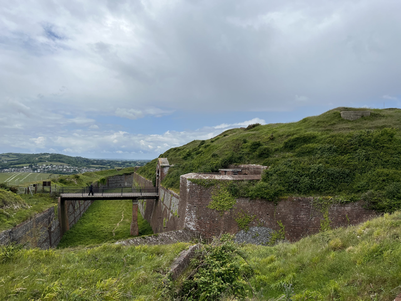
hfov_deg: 67.3
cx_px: 200
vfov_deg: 53.1
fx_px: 301
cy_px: 150
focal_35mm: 26
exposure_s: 1/6993
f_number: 1.5
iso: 50
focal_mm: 5.7
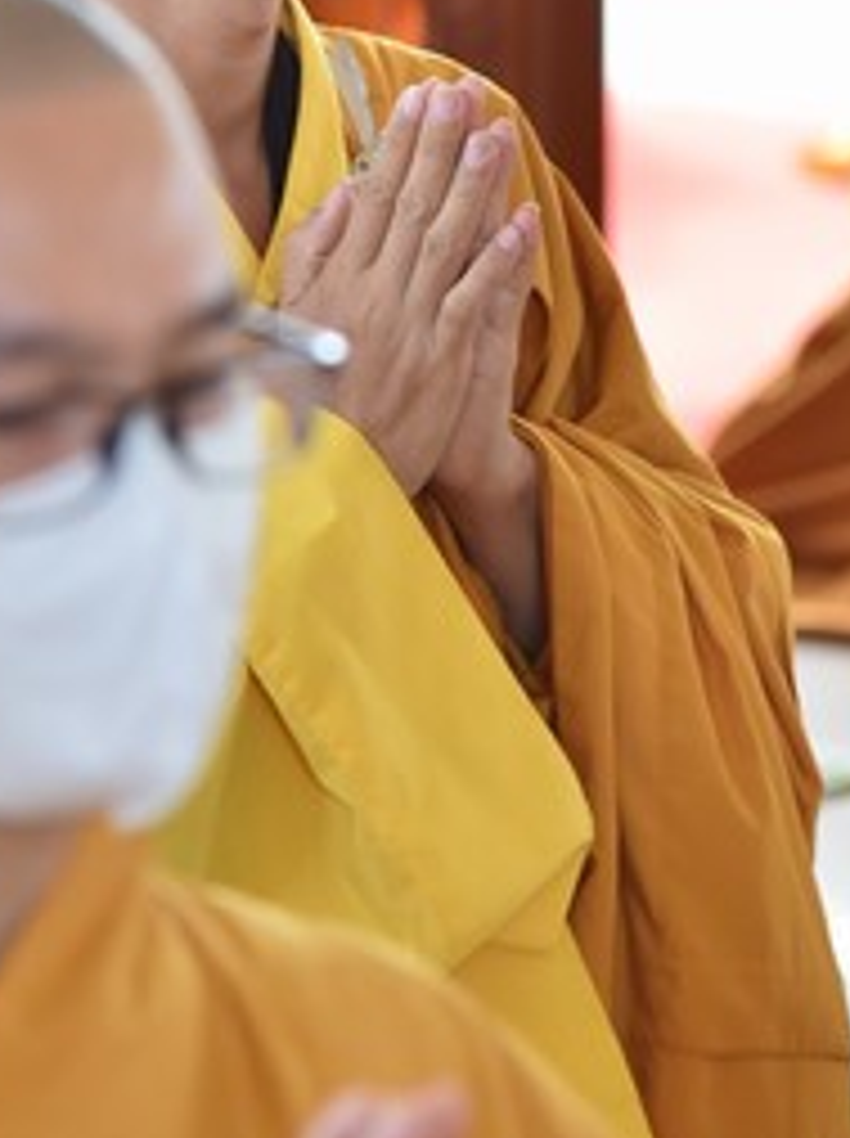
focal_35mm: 297
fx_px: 9749
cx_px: 261
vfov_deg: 6.7
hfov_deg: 5.0
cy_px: 112
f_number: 4
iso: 500
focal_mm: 120
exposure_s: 1/125
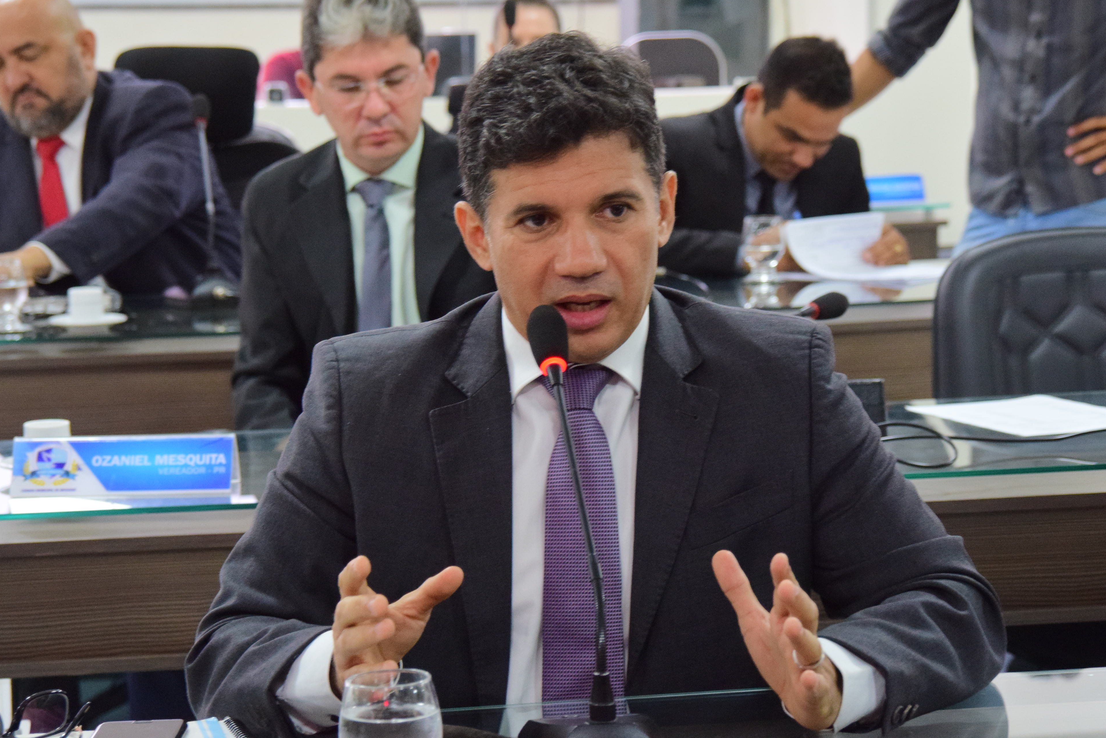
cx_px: 549
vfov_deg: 6.3
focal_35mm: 220
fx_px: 6748
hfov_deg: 9.4
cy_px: 376
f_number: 5.6
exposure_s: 1/60
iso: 1600
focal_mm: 125
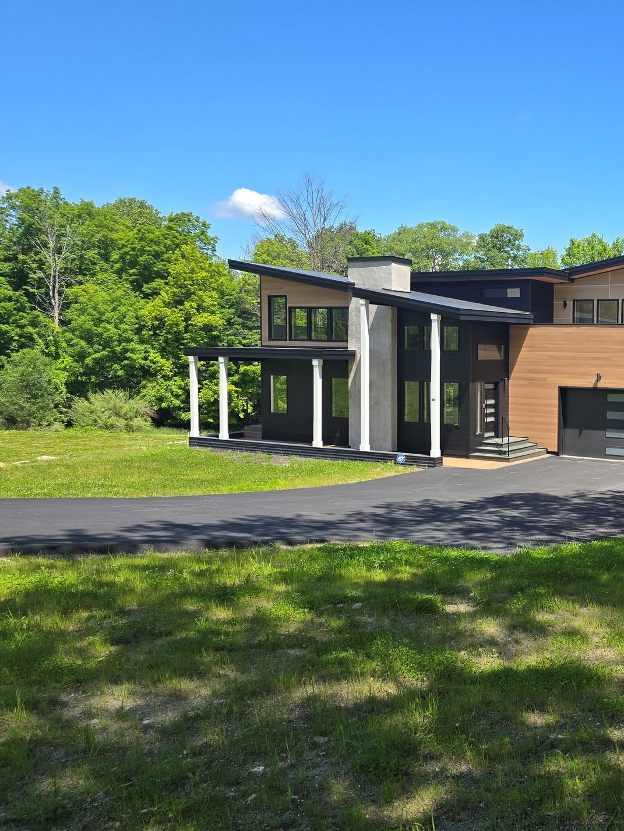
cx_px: 586
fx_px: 793
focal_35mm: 33
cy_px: 404
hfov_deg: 39.2
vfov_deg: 55.3
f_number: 1.7
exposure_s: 1/424
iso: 12
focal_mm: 6.3
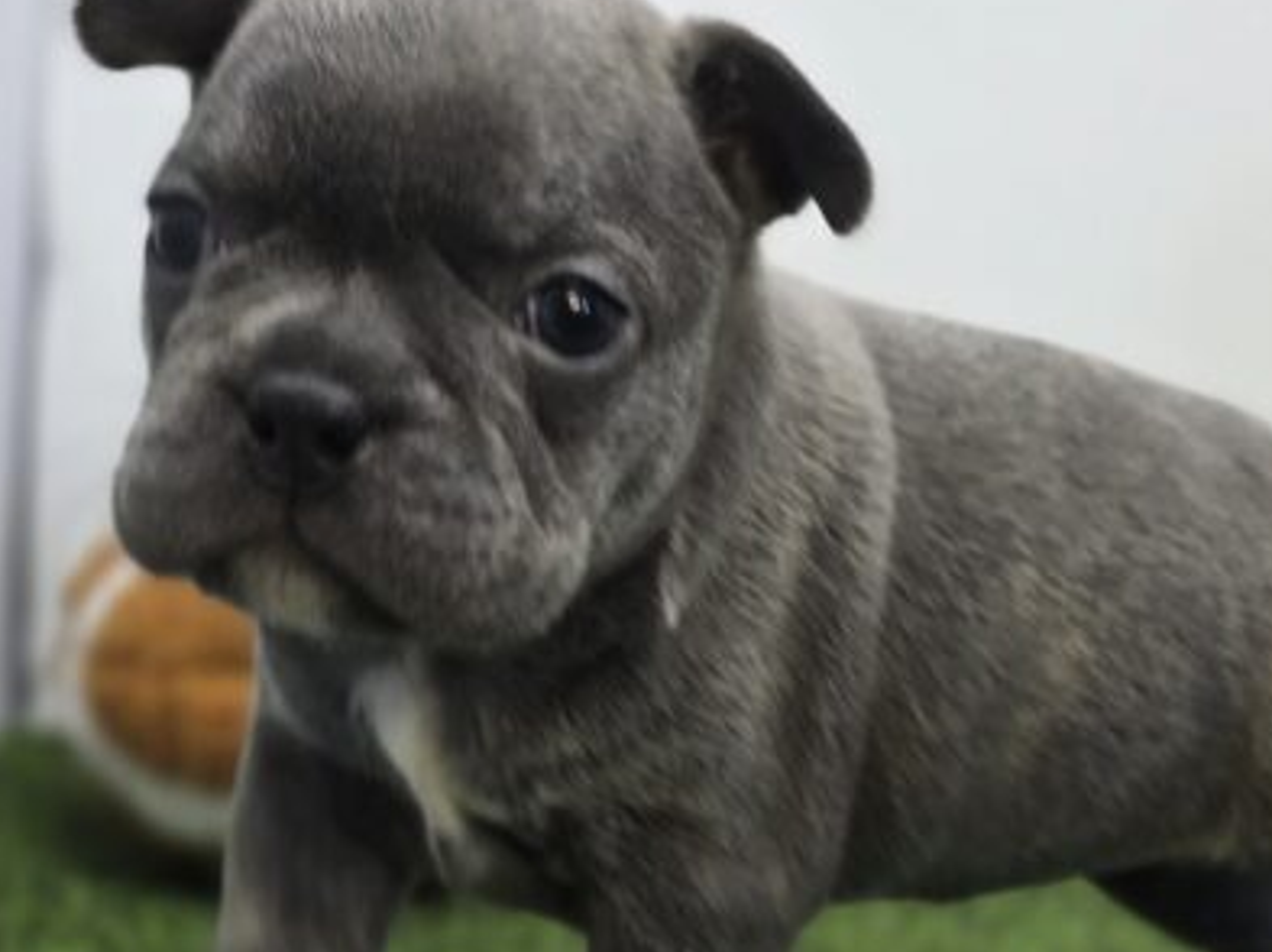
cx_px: 803
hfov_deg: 32.0
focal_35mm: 60
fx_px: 2203
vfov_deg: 24.4
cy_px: 421
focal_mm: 6.3
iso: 25
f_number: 1.7
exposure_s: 1/71
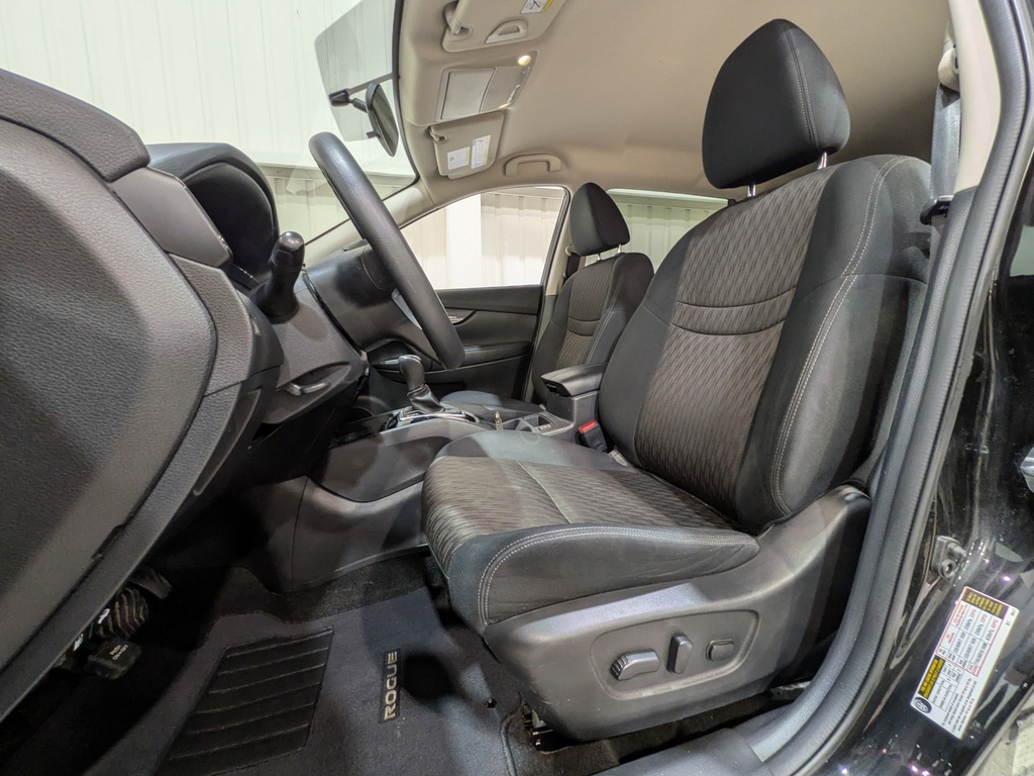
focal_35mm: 14
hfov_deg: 102.1
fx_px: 418
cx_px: 517
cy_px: 388
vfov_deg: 85.7
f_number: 2.2
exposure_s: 1/25
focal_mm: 1.83
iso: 72
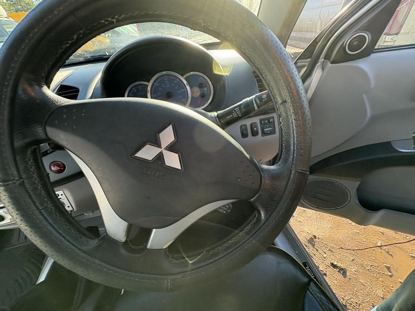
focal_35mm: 14
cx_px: 208
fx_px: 168
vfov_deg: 85.7
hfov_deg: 102.1
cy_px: 156
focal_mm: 2.22
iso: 100
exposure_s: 1/140
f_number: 2.2
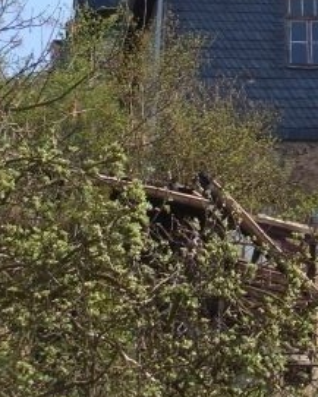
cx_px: 360
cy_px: -54
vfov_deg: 9.0
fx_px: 2504
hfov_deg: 7.2
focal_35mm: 213
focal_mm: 12.2
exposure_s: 1/320
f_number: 3.9
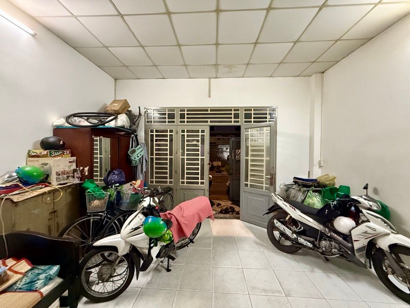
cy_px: 154
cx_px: 205
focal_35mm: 14
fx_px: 166
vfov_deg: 85.7
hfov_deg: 102.1
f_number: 2.2
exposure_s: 1/50
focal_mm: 2.22
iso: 800
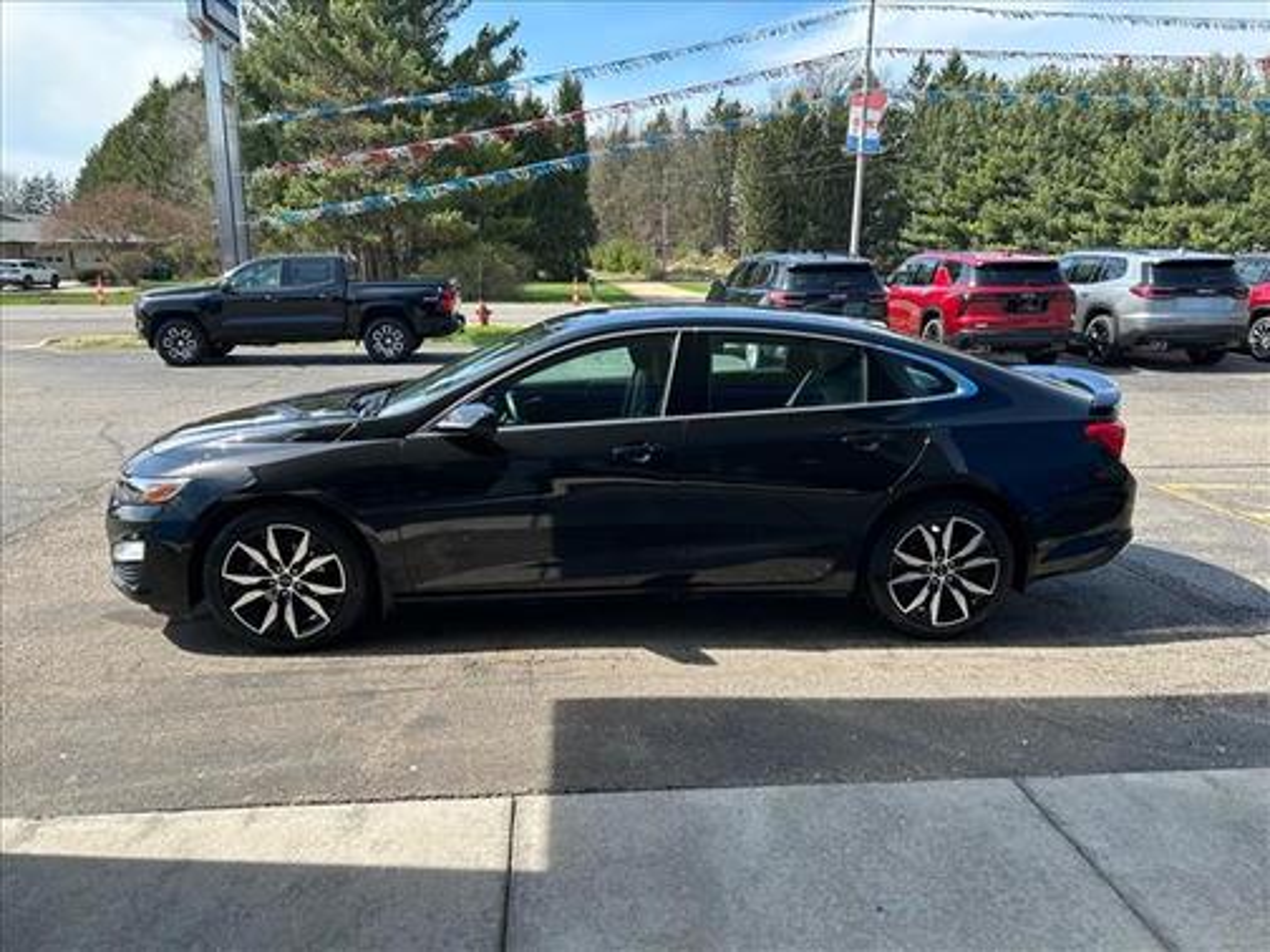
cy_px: 476
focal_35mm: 26
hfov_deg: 67.3
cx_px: 635
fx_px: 954
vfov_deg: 53.1
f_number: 1.5
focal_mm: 5.7
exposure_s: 1/982
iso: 50
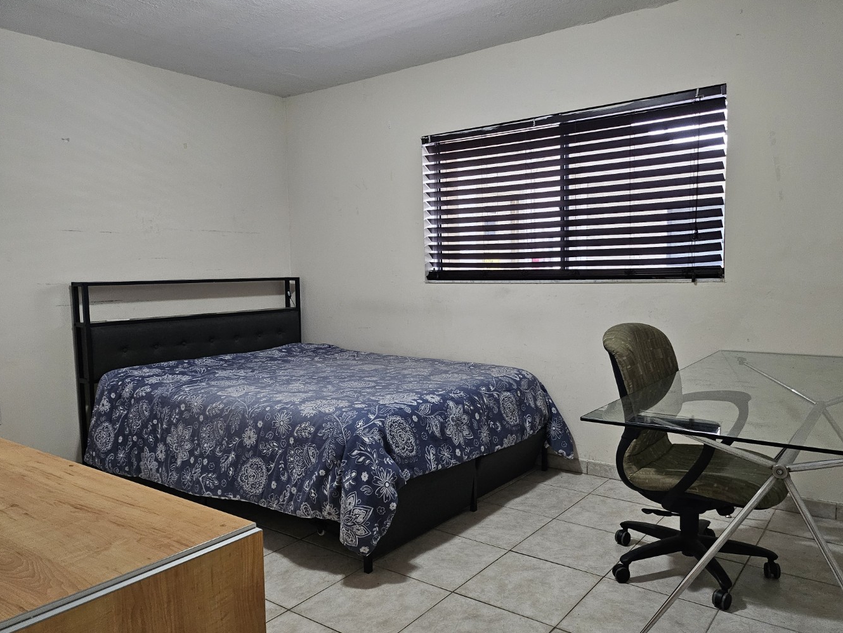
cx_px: 441
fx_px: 633
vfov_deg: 53.1
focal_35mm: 26
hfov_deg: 67.3
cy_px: 326
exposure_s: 1/120
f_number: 1.8
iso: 640
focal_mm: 5
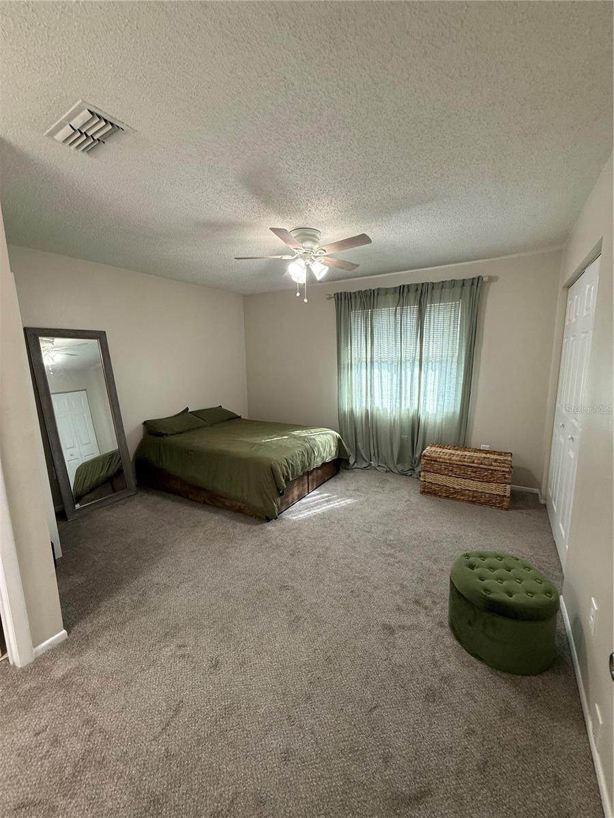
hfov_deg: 85.7
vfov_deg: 102.1
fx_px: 331
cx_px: 307
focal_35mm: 14
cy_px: 409
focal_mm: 2.22
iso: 250
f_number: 2.2
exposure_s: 1/120
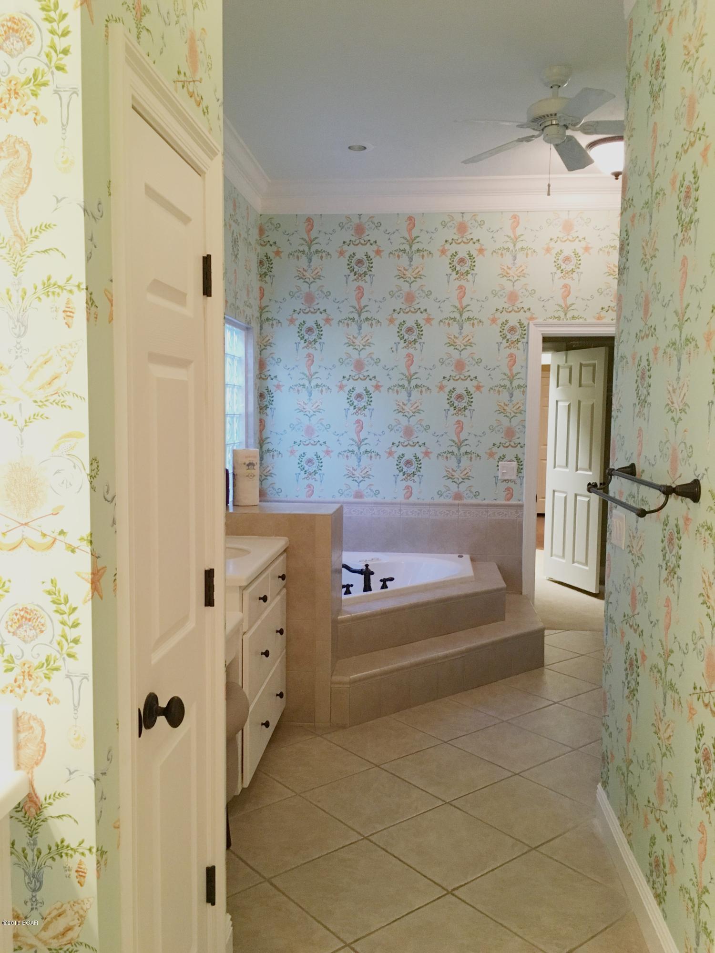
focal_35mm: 29
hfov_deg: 48.2
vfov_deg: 61.7
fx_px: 799
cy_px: 476
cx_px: 358
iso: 125
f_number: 2.2
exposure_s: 1/30
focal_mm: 4.15
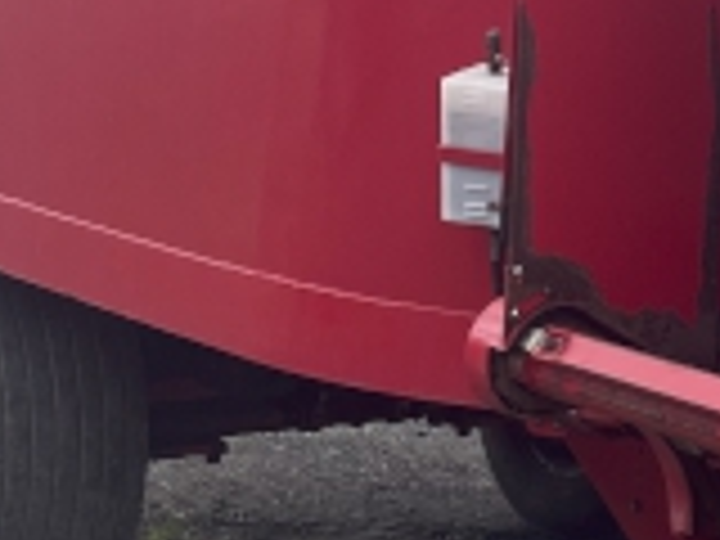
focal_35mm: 130
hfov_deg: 14.3
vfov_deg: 11.3
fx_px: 2704
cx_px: 1022
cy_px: 4
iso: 32
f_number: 1.6
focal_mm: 4.2
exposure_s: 1/1531
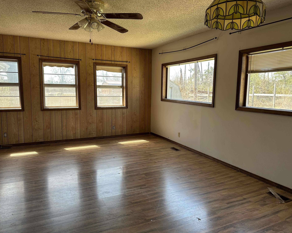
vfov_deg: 54.9
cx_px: 151
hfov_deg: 66.0
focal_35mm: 26
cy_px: 113
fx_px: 225
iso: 80
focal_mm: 6.86
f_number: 1.78
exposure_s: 1/228
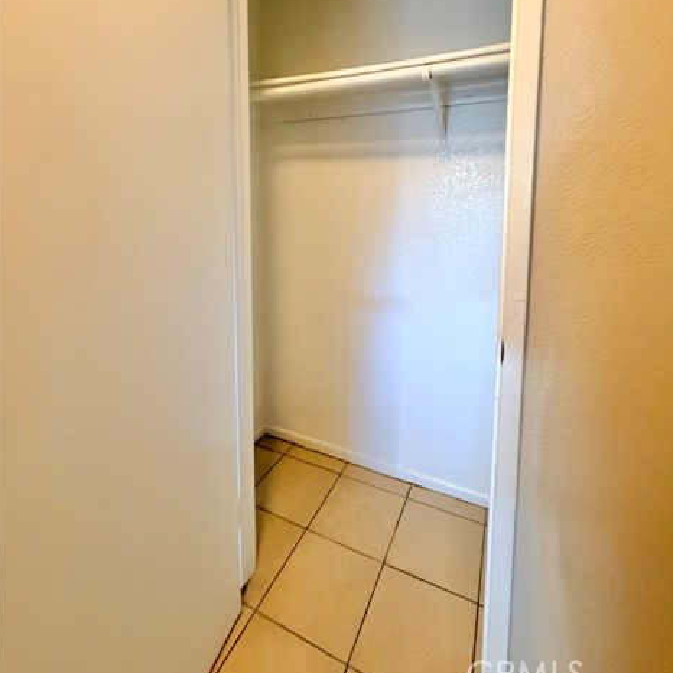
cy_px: 233
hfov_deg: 84.0
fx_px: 374
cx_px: 341
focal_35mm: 17
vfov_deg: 81.5
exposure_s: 1/60
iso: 800
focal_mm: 2.22
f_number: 2.2
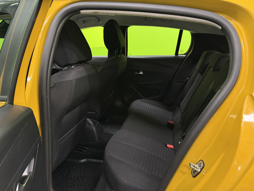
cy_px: 96
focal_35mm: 24
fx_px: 176
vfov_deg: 56.8
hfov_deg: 71.6
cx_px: 127
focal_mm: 6.76
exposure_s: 1/50
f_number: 1.78
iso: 320
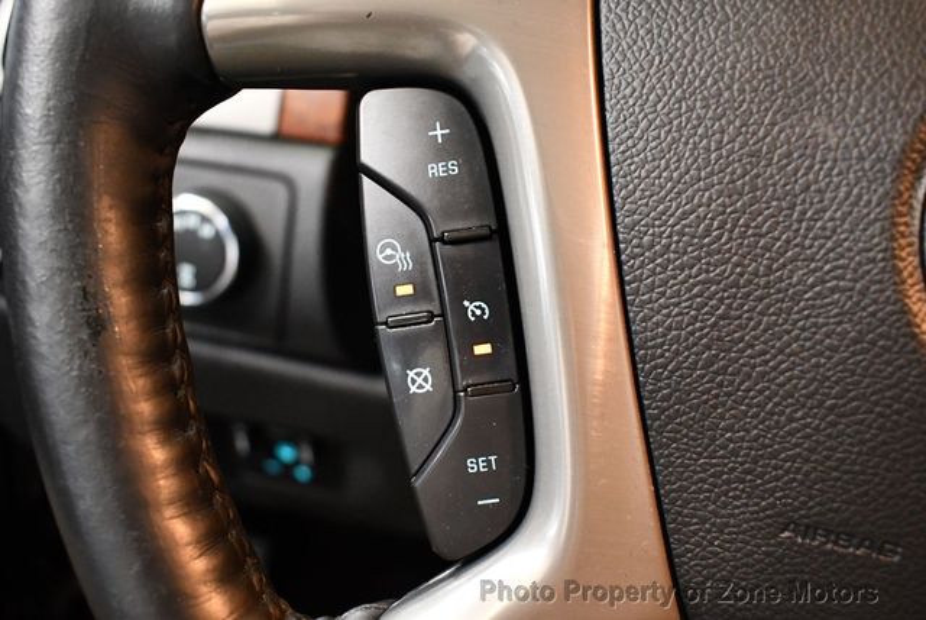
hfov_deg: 53.1
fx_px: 927
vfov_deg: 36.9
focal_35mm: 36
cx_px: 463
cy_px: 310
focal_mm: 18
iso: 3200
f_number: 3.5
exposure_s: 1/80
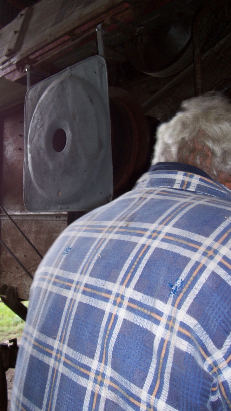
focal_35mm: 38
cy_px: 207
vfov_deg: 52.8
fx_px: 414
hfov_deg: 30.9
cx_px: 75
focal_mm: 5.6
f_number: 2.7
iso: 80
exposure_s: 1/64
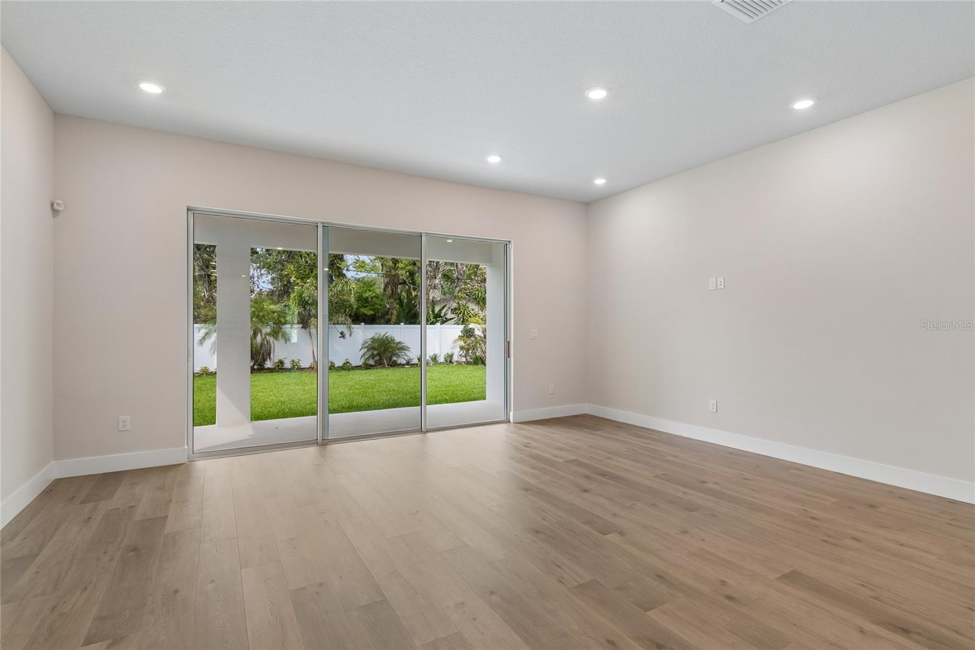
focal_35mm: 16
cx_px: 488
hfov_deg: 96.7
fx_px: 433
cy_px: 325
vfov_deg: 73.7
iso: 100
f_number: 7.1
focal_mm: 11
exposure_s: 1/60
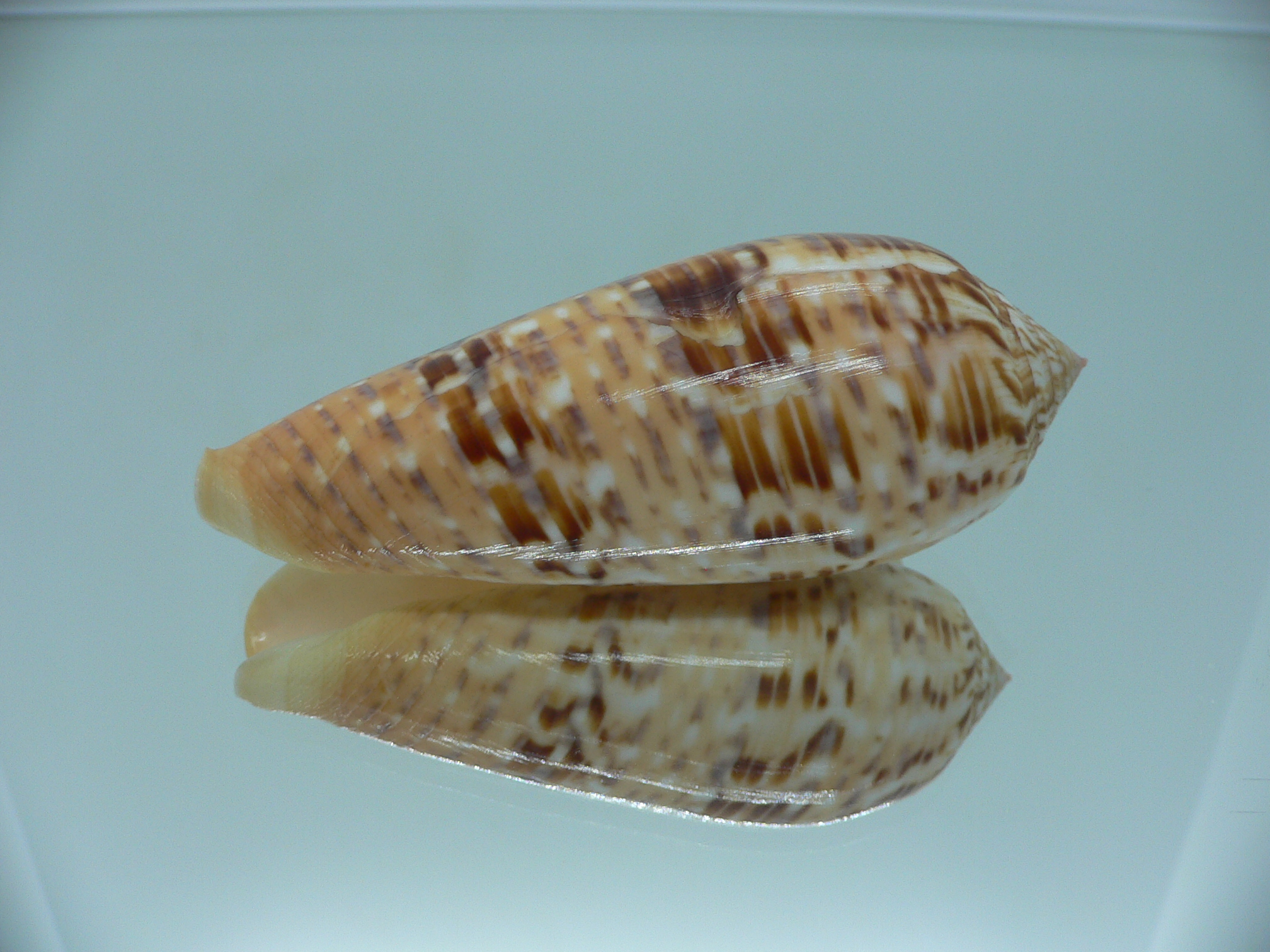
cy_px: 476
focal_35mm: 35
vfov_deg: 40.7
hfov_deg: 52.6
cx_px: 635
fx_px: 1284
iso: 80
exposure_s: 1/60
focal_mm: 4.6
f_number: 2.8
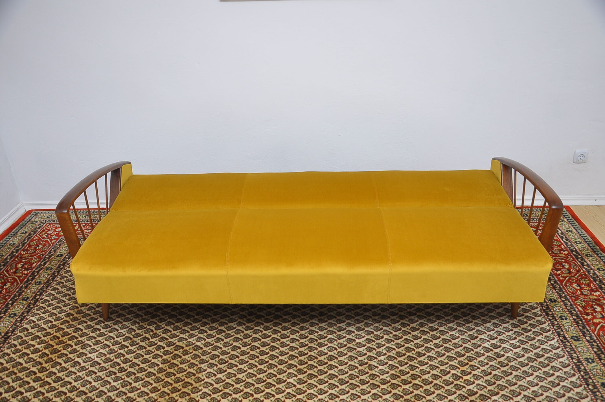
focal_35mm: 33
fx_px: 554
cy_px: 201
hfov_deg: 57.3
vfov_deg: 39.9
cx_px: 302
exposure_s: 1/200
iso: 360
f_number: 5
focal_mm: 22
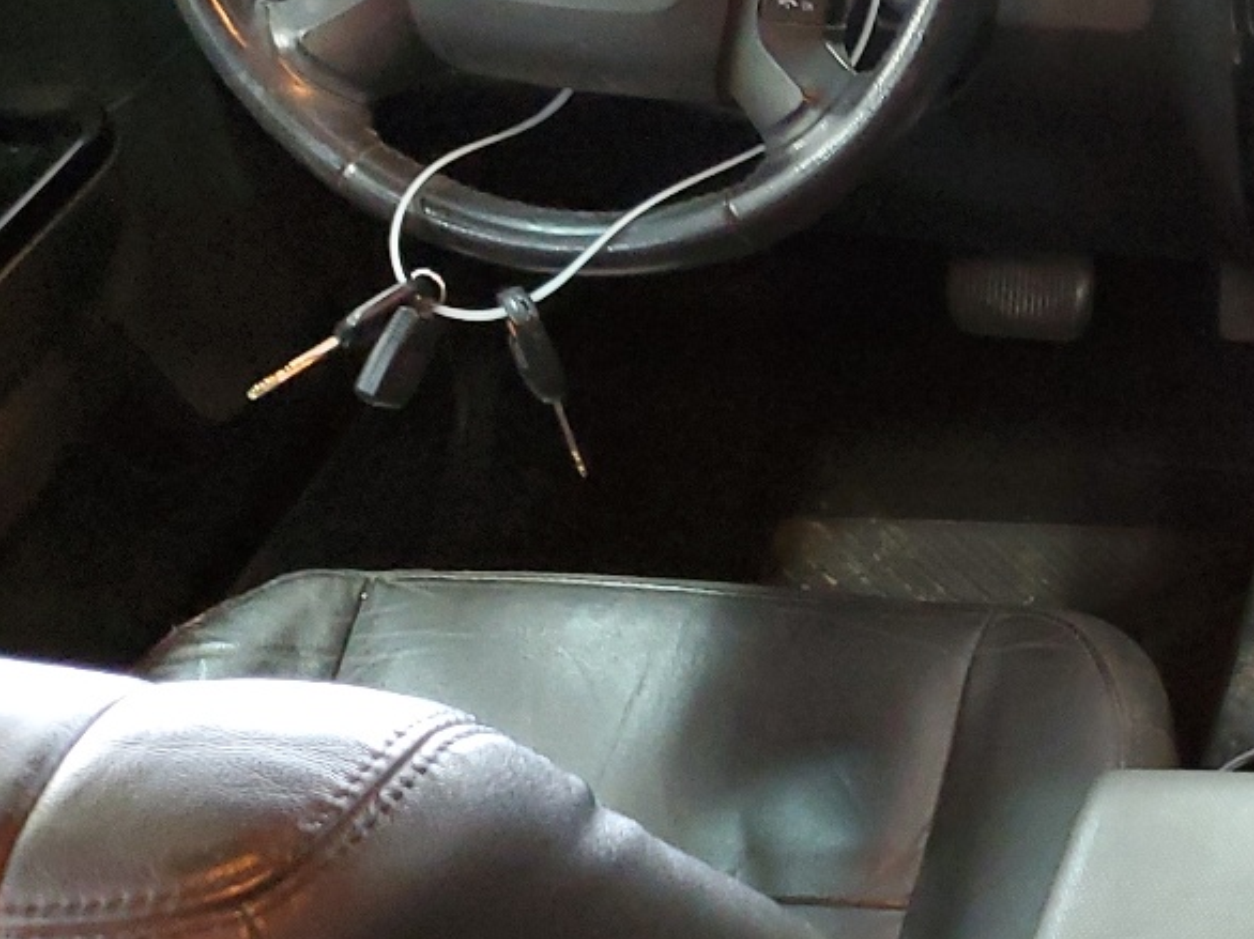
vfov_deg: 20.7
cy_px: 592
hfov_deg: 25.1
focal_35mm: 71
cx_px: 1436
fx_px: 2571
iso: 289
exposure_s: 1/17
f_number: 1.5
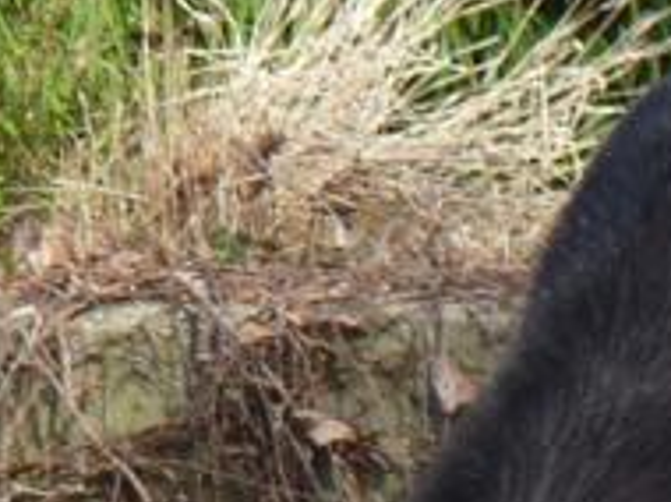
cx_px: 724
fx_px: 32911
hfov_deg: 1.2
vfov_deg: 0.9
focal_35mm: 1700
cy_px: 629
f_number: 4
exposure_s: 1/200
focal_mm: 50.8
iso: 100
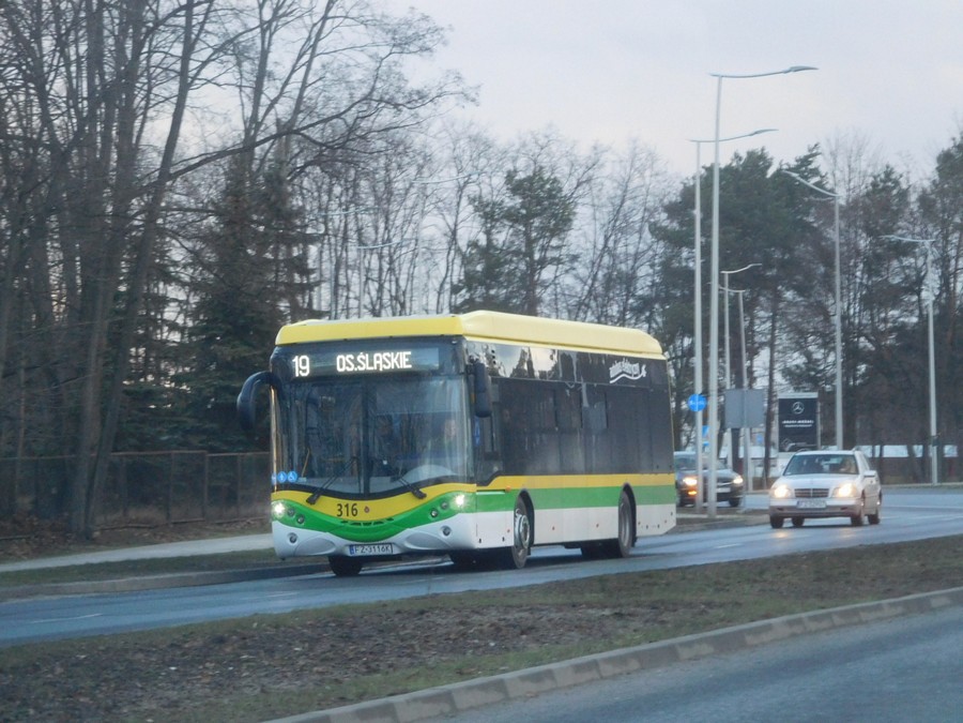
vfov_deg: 9.3
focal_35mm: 160
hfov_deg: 12.3
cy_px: 362
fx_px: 4451
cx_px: 482
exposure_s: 1/80
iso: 400
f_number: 5.2
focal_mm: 28.5
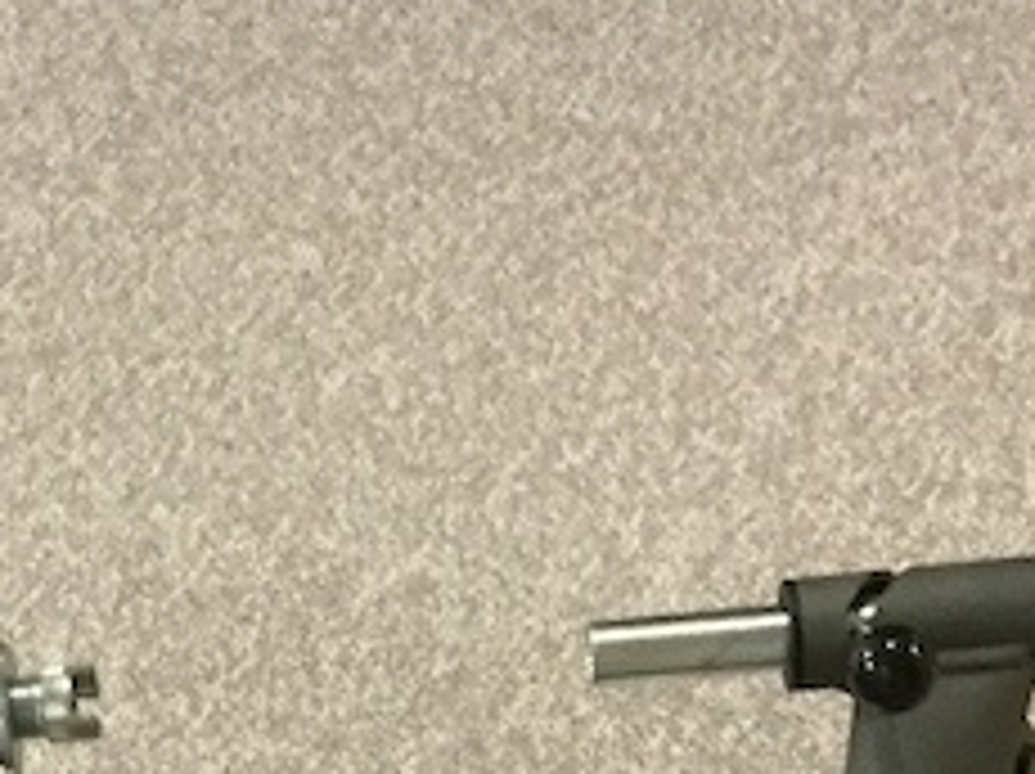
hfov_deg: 18.2
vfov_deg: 12.8
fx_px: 3226
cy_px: 1238
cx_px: 374
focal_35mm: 108
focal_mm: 3.3
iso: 200
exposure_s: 1/30
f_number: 2.4
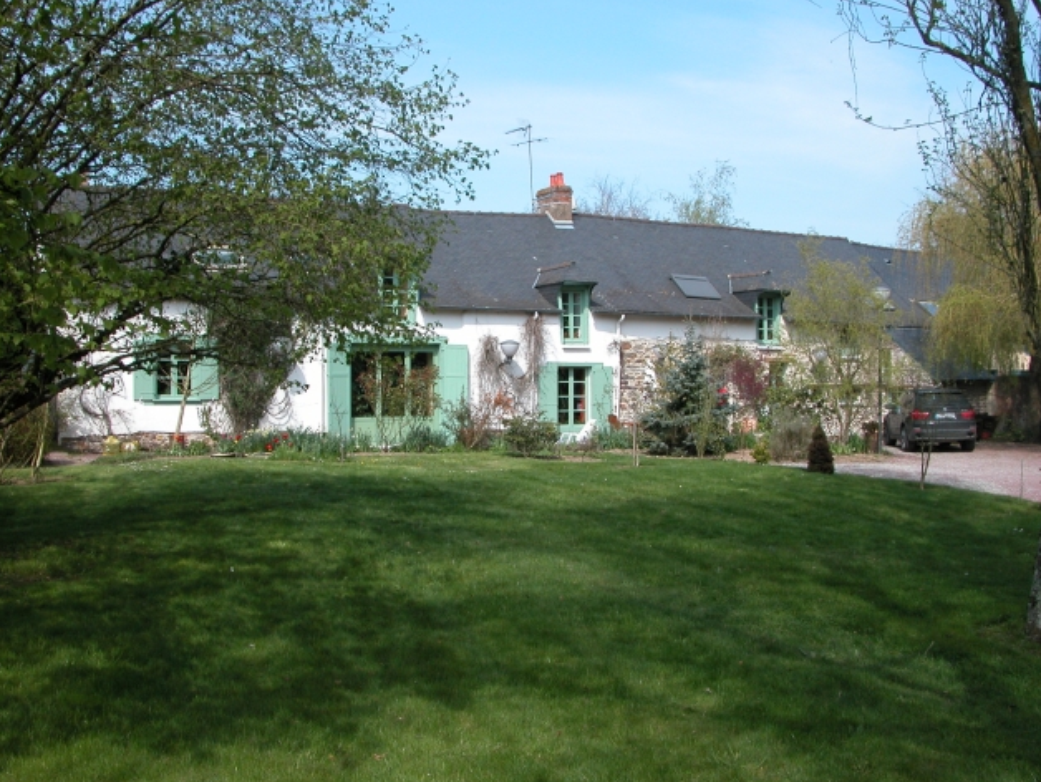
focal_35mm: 38
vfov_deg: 37.8
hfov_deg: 48.9
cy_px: 376
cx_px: 499
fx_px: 1144
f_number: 5.6
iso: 100
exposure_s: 1/273
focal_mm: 8.9
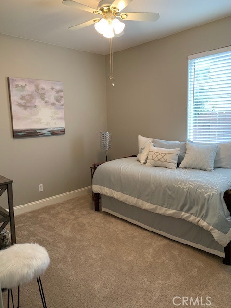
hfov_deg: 53.1
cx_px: 116
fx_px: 231
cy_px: 154
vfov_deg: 67.3
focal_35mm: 26
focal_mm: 4.25
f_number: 1.8
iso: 160
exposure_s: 1/60
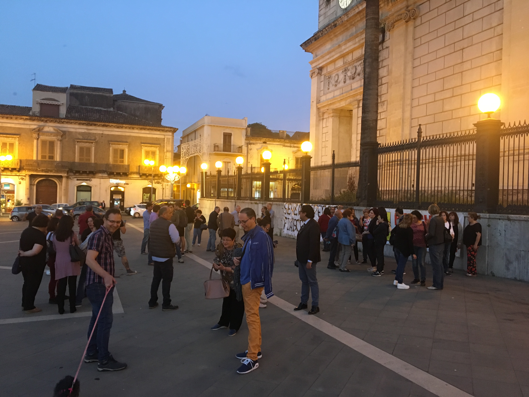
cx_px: 264
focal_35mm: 29
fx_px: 443
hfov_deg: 61.7
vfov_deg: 48.2
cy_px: 198
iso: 200
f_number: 2.2
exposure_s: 1/20
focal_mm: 4.15
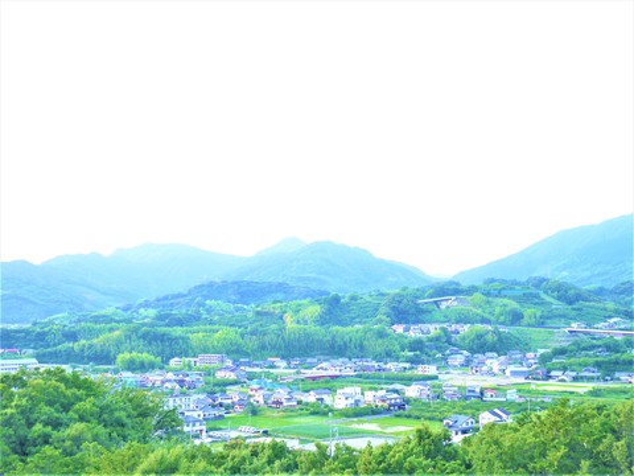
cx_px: 317
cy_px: 238
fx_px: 952
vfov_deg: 28.0
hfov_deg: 36.8
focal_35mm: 52
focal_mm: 26
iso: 160
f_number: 5.6
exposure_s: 1/80
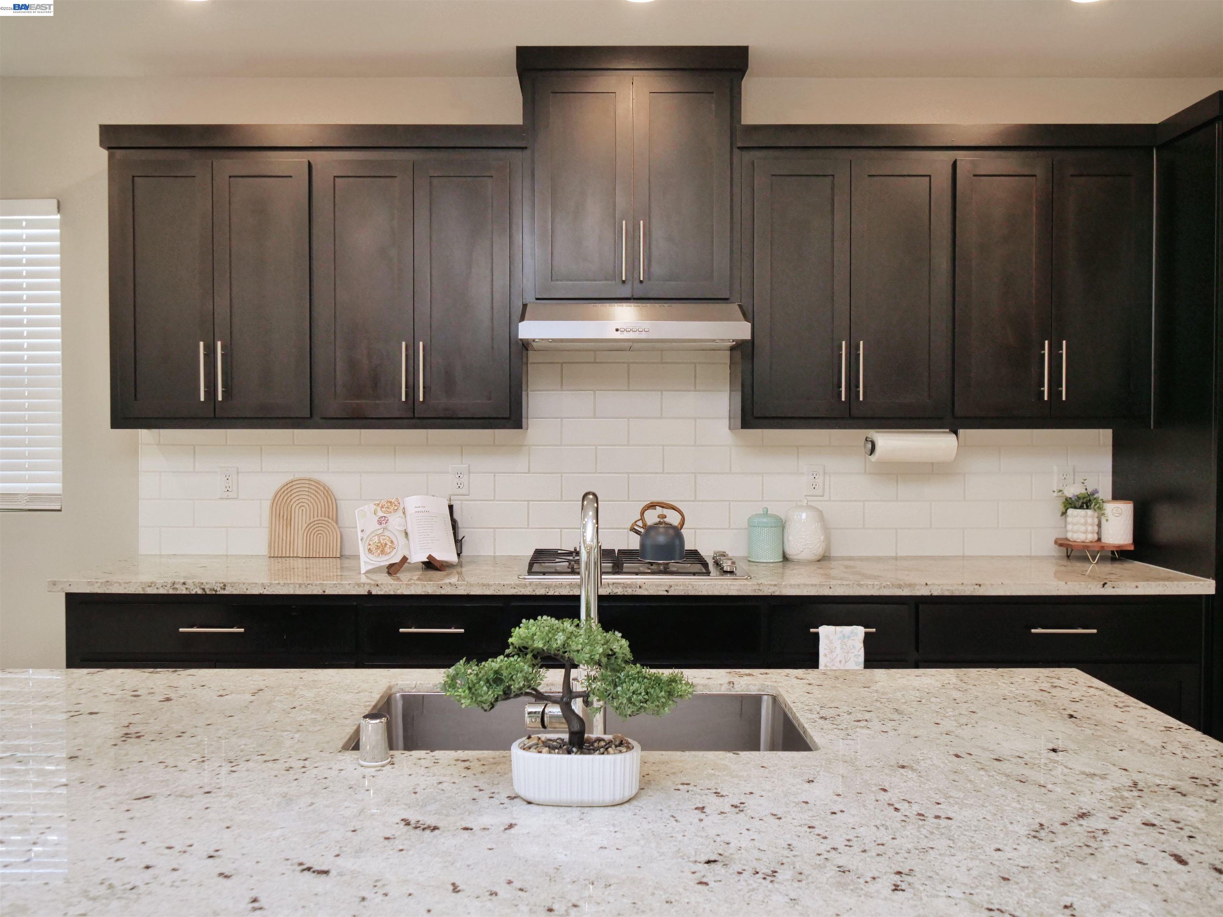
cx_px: 612
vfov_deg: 49.7
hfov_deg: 63.4
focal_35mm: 28
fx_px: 989
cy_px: 458
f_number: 3.5
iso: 800
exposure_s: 1/160
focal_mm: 14
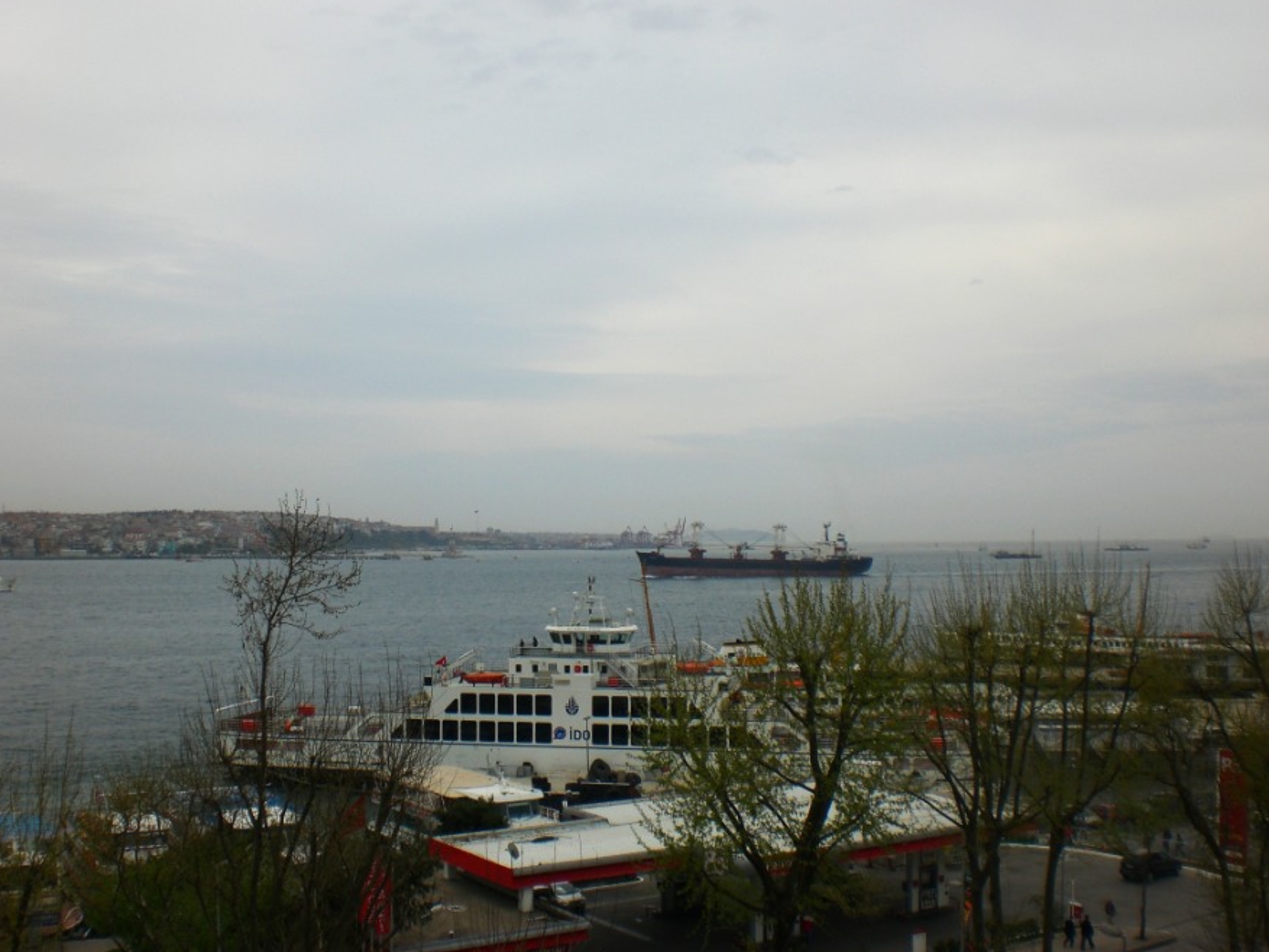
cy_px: 472
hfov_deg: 47.9
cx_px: 621
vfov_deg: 36.8
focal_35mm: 39
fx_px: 1430
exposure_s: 1/640
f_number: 4.4
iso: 50
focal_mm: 6.3
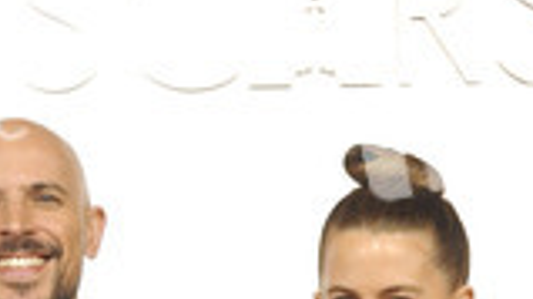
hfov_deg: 14.5
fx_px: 2089
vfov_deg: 7.8
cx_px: 223
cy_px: 625
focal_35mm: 148
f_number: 7.1
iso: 2500
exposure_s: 1/160
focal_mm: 56
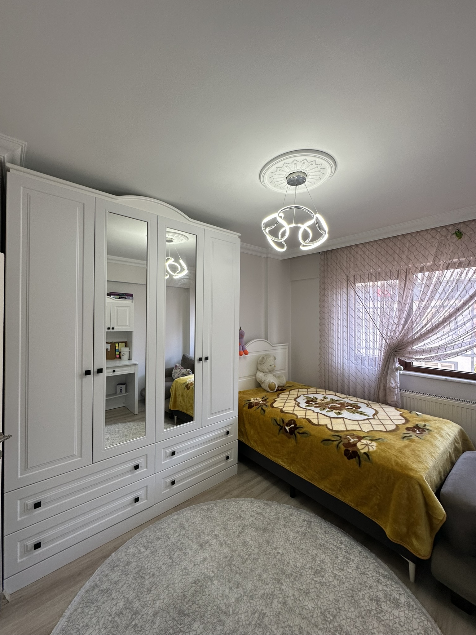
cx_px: 238
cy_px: 318
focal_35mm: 14
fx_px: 257
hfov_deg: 85.7
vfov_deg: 102.1
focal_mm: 2.22
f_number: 2.2
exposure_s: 1/100
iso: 64
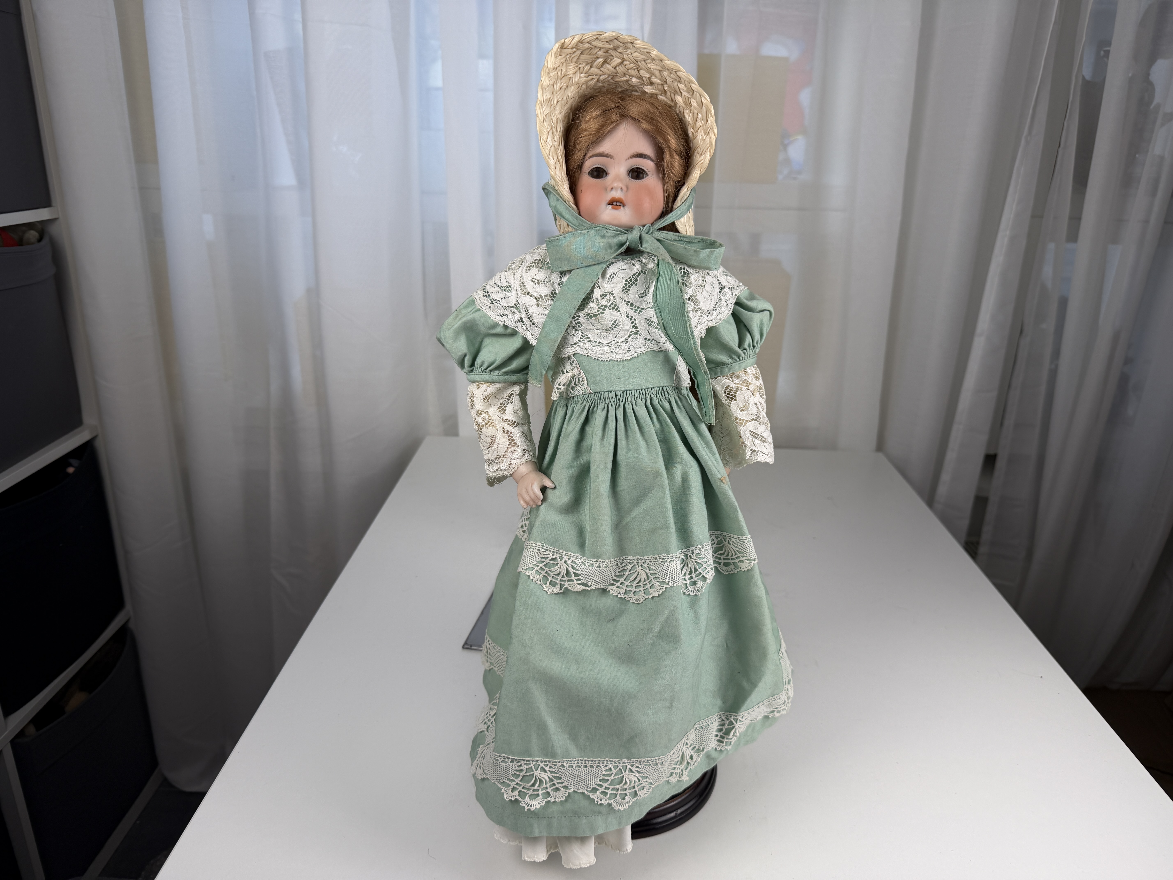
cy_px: 440
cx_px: 586
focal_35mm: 24
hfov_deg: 71.6
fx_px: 813
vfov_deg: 56.8
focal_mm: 6.76
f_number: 1.78
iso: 80
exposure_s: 1/318
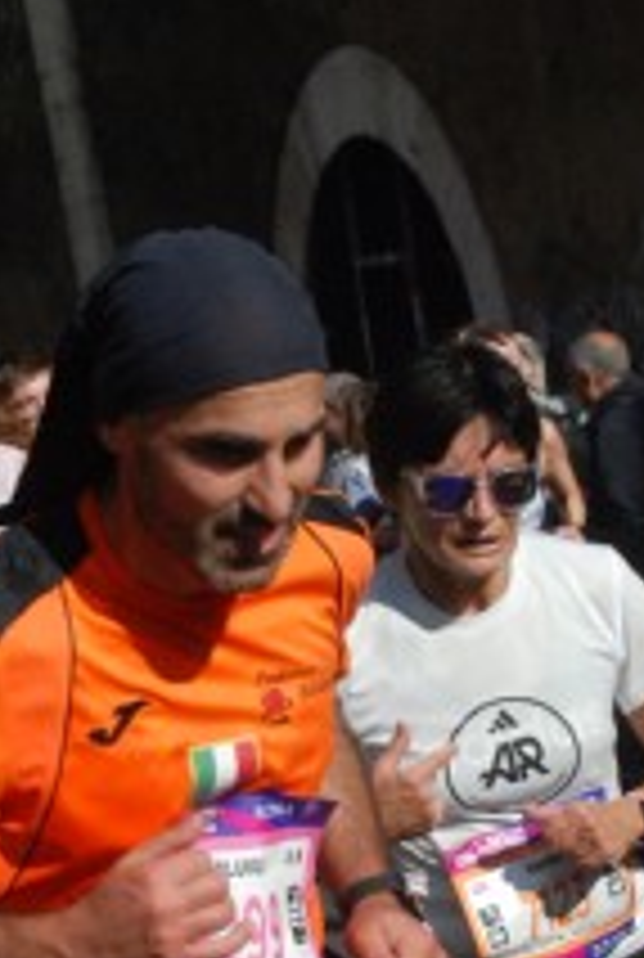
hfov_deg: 6.3
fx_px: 5874
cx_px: 367
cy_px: 819
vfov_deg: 9.3
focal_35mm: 220
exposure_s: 1/2000
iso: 1000
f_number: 9
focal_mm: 52
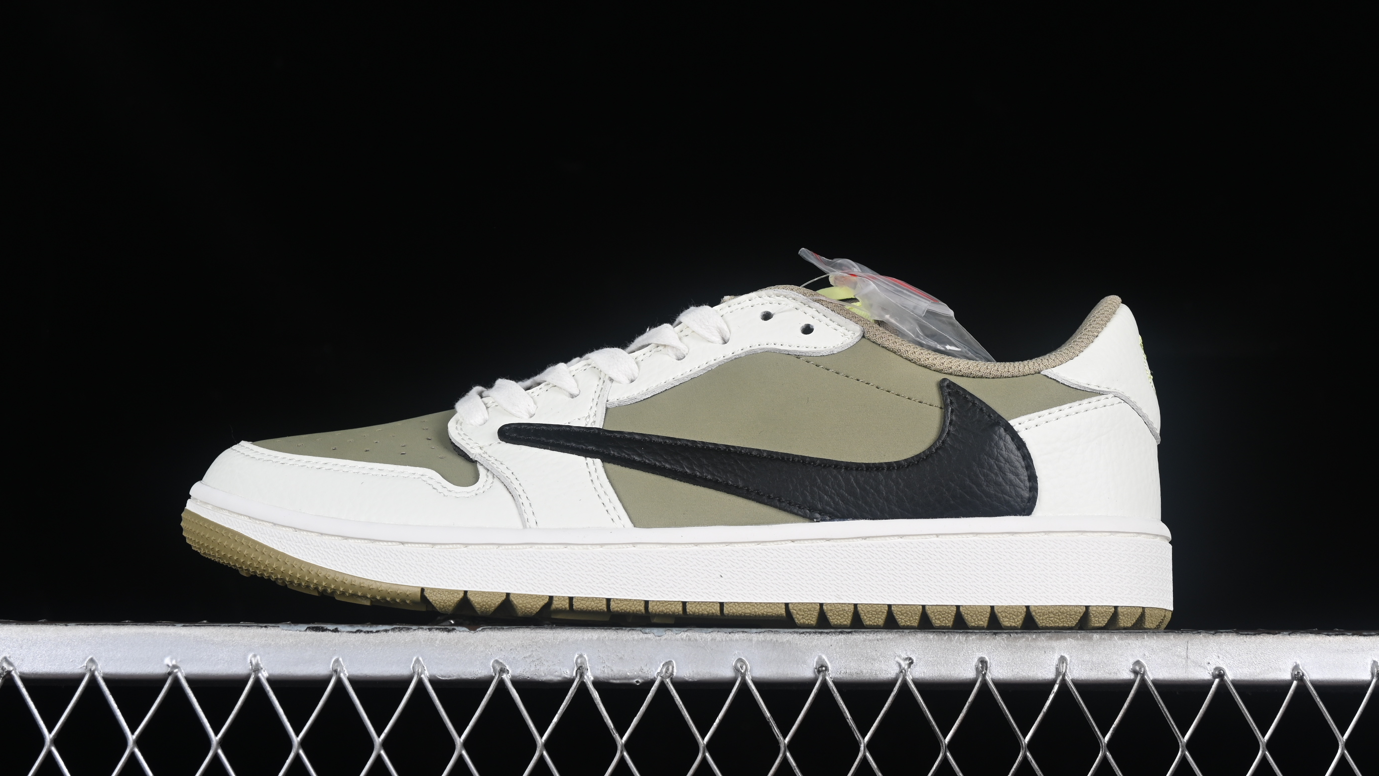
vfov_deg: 15.3
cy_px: 349
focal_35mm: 79
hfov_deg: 26.9
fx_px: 2888
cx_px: 689
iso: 160
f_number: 8
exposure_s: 1/80
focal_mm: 50
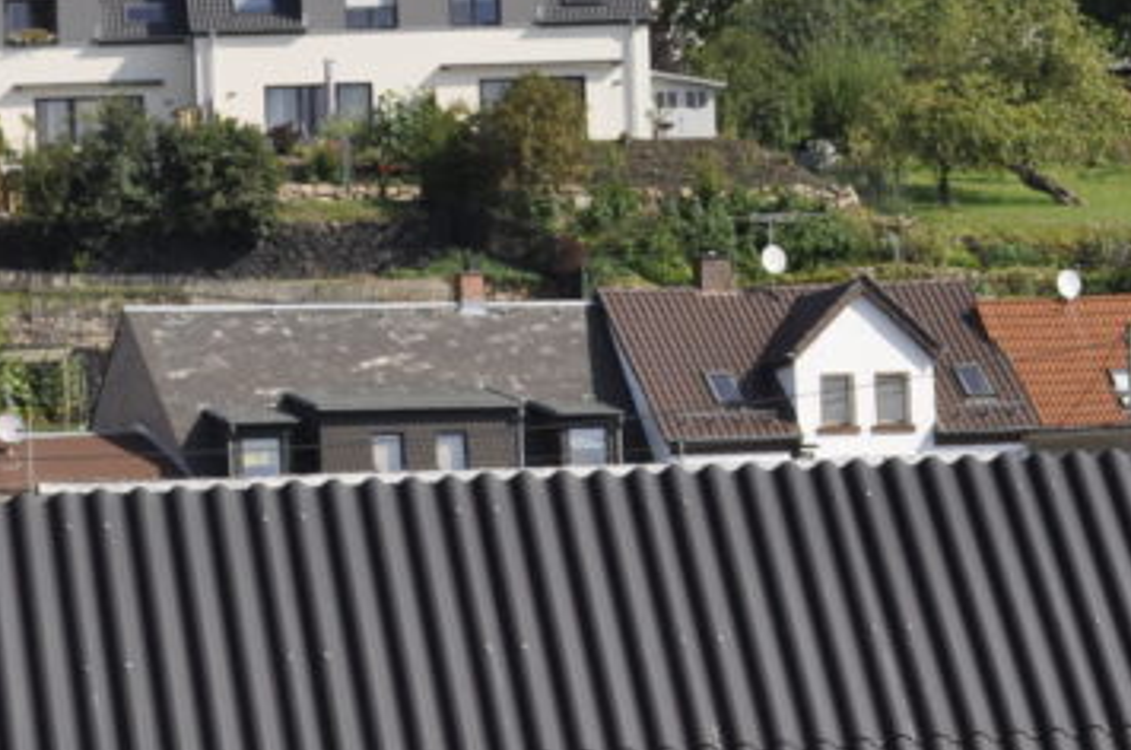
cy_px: -203
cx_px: 1496
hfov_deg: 8.6
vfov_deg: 5.7
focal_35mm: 237
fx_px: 7446
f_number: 9
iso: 200
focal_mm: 55
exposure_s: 1/320
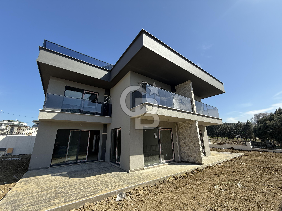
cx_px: 141
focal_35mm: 14
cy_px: 106
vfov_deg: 85.7
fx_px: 114
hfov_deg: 102.1
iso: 50
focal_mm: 2.22
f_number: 2.2
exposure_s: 1/664
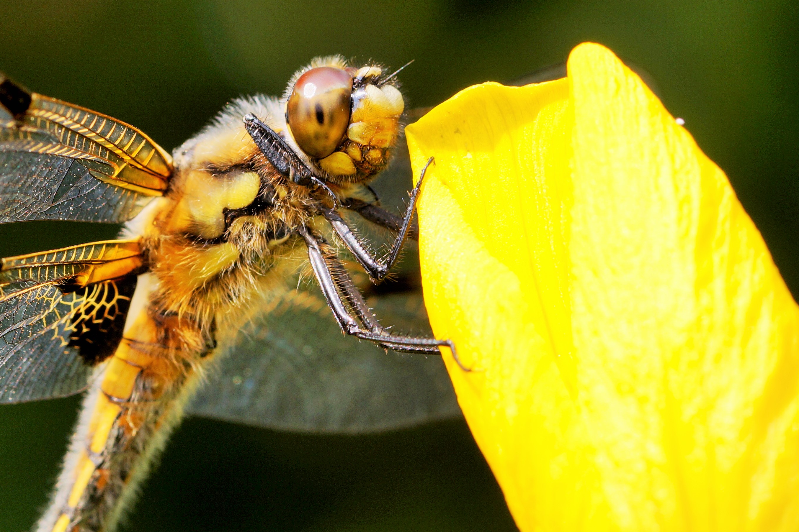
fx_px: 6036
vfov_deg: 5.1
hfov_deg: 7.6
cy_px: 273
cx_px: 264
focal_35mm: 272
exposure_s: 1/125
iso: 100
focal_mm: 90
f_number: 6.3
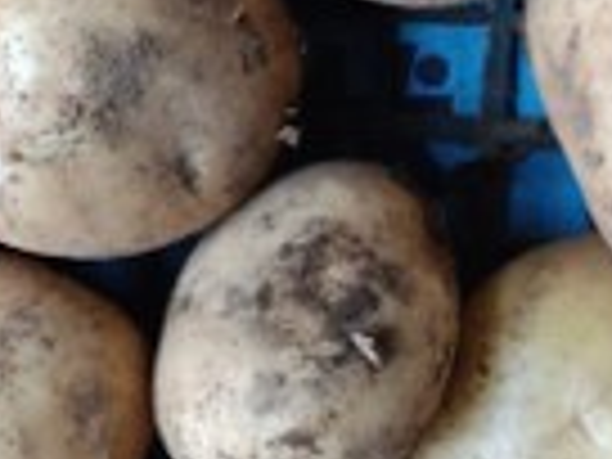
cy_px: 72
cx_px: -338
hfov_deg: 18.6
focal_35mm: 92
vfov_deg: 15.9
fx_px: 1627
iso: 1612
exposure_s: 1/20
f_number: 1.79
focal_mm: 4.74
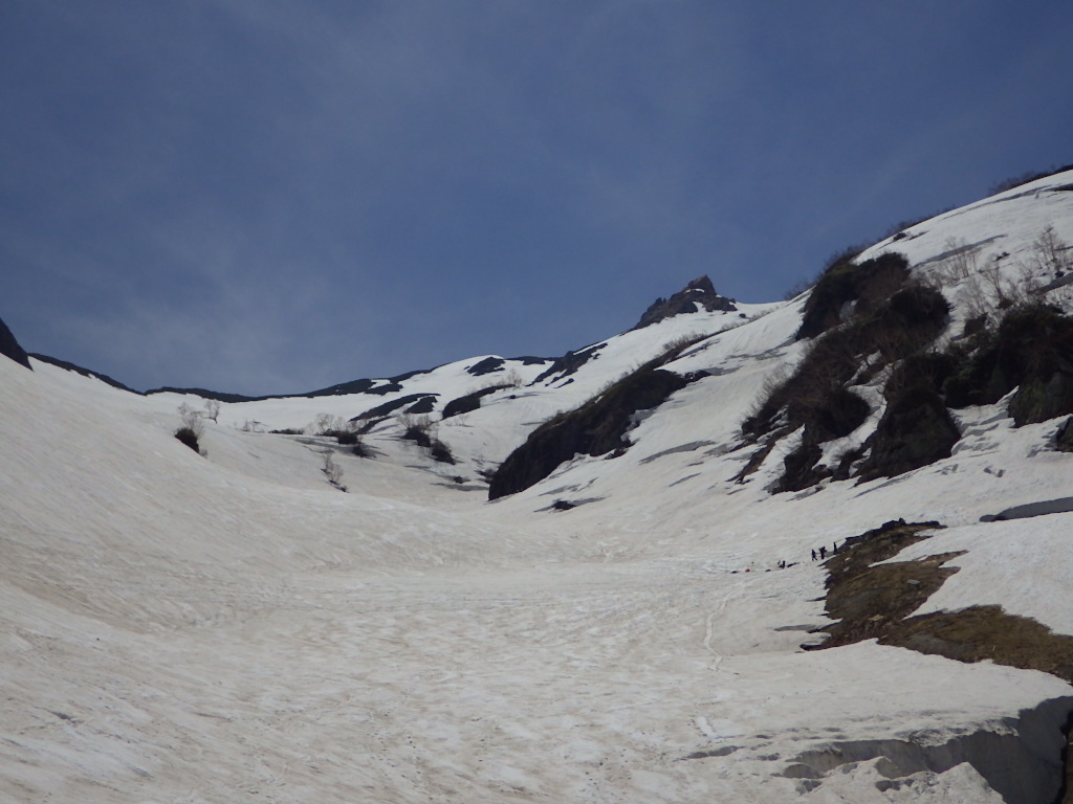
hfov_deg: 40.4
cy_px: 402
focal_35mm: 47
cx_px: 536
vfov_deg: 30.9
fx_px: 1457
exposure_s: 1/500
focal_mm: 8.4
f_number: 12.1
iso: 125
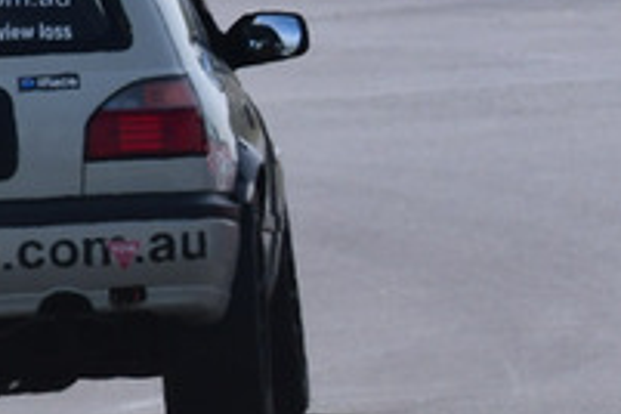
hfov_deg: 0.7
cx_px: 578
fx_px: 51470
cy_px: 12
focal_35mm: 2984
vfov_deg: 0.5
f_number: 11
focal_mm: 500
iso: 320
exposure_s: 1/640
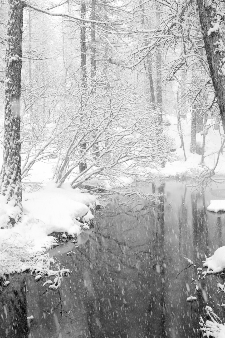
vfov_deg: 54.4
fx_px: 328
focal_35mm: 35
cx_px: 112
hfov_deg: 37.9
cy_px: 169
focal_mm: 35
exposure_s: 1/60
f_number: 11
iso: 500
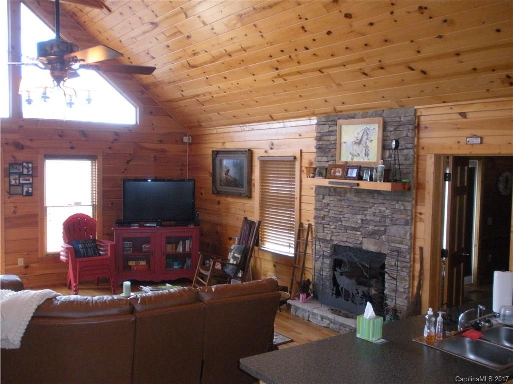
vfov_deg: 39.7
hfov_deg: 51.4
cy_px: 192
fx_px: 534
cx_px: 256
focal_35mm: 36
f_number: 3.5
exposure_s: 1/30
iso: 448
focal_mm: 6.3
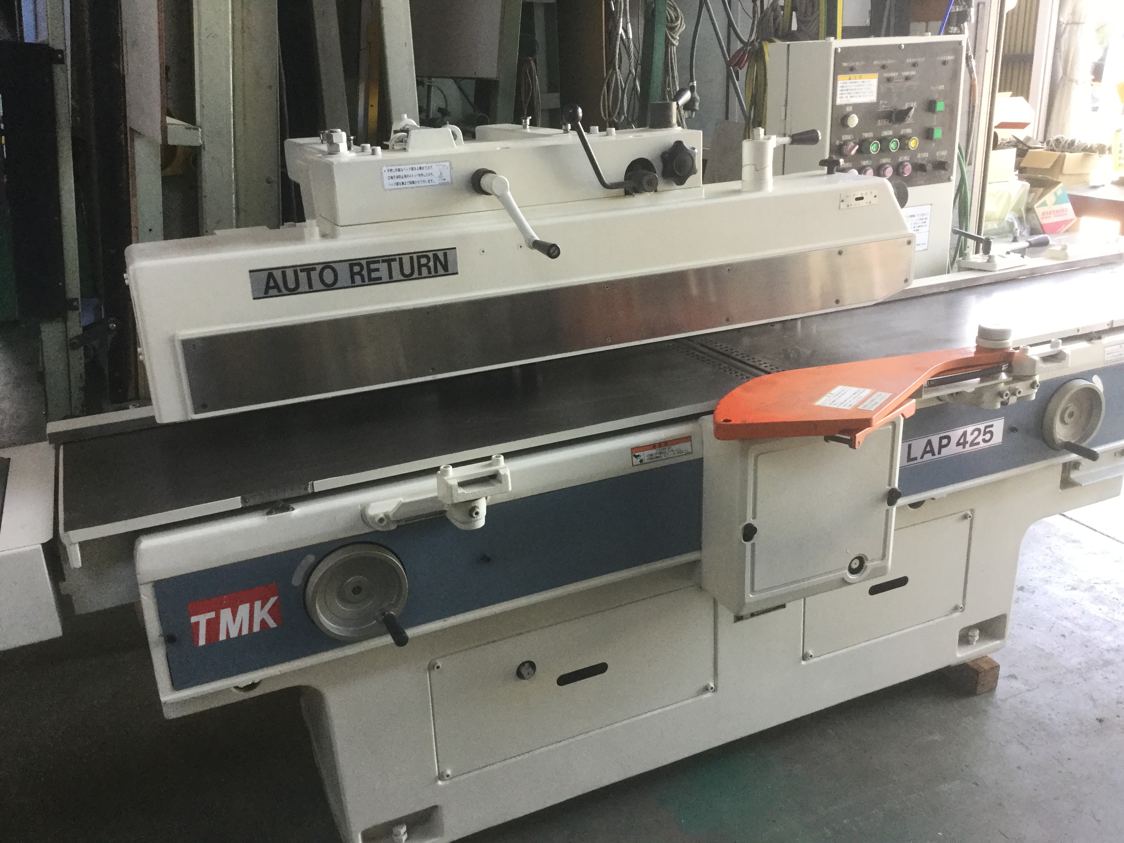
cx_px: 562
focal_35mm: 31
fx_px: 1007
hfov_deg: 58.4
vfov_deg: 45.4
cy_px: 422
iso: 40
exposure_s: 1/30
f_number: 2.4
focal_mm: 3.3
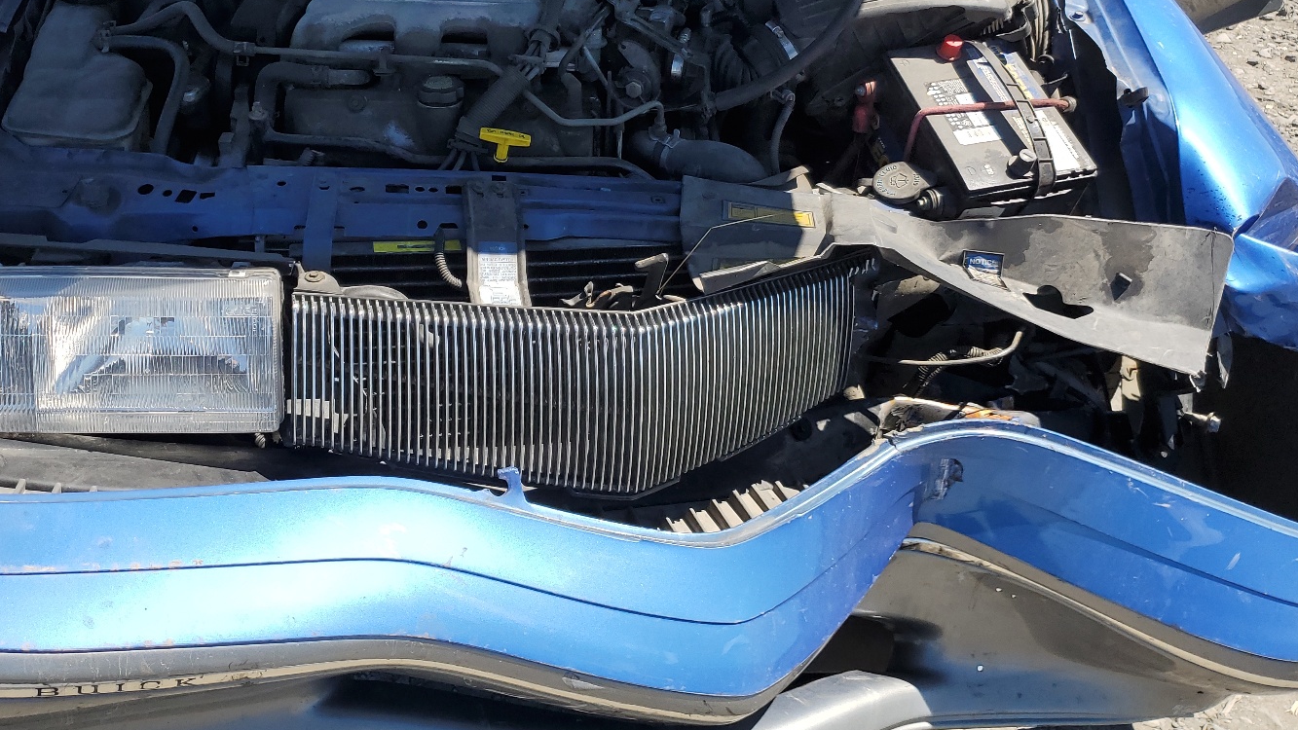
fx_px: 1170
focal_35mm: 34
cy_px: 215
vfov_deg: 34.2
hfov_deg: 57.8
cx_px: 561
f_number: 1.5
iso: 50
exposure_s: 1/2000
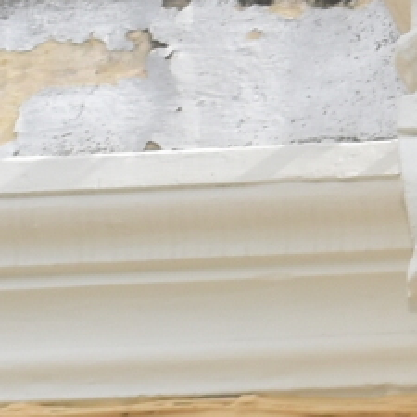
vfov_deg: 3.9
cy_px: -592
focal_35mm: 436
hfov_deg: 3.8
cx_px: 1509
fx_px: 5942
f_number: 8
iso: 100
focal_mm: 30
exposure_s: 1/200
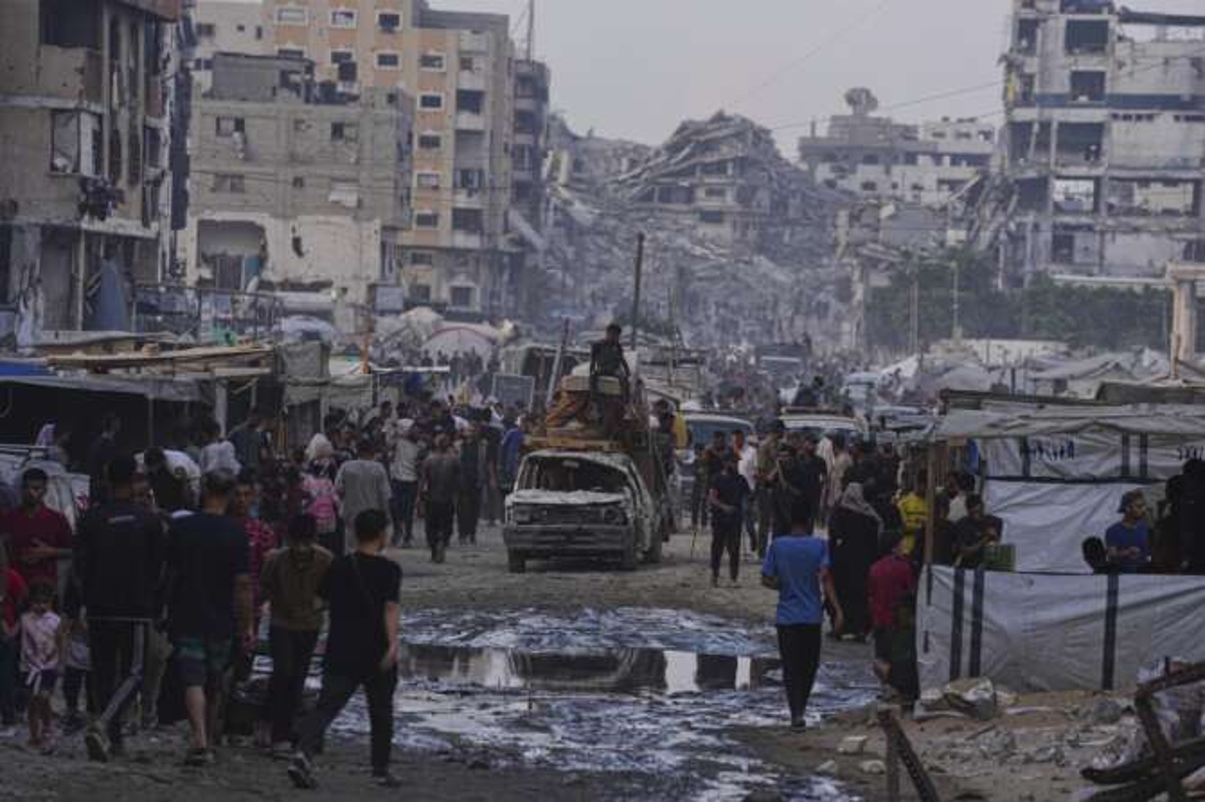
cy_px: 401
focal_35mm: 200
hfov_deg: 10.3
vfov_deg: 6.9
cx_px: 602
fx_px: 6691
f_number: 5
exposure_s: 1/500
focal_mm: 200
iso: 160
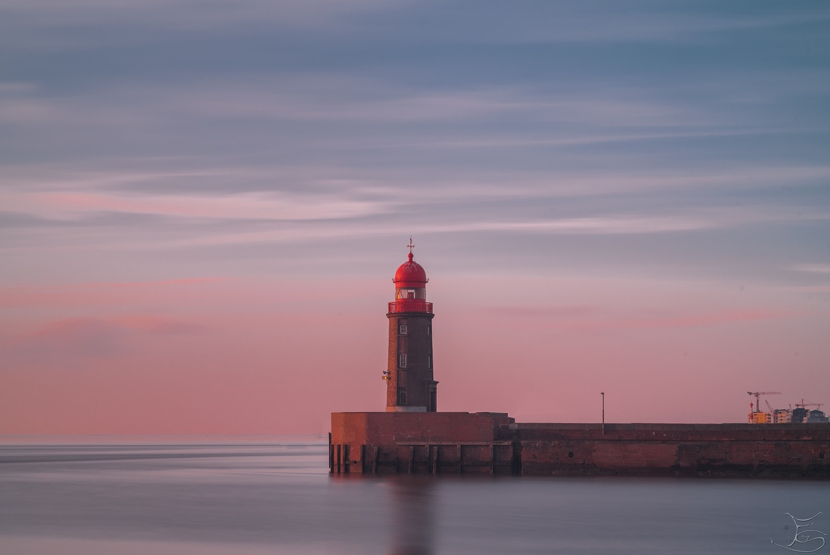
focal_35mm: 70
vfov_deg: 19.5
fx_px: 1615
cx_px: 415
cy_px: 278
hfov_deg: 28.8
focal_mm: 70
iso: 100
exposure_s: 51
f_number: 14
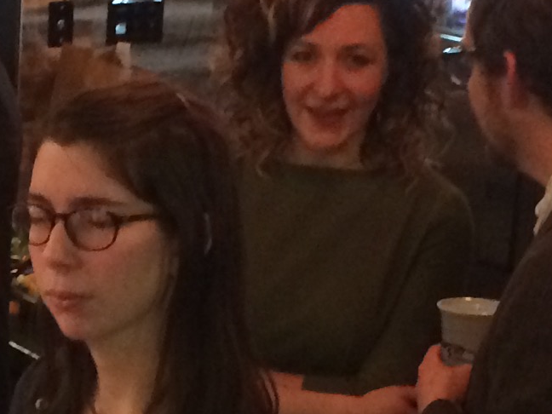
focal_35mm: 146
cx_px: -8
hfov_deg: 13.3
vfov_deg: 10.0
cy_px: 489
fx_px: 2328
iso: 250
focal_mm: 4.15
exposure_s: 1/15
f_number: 2.2
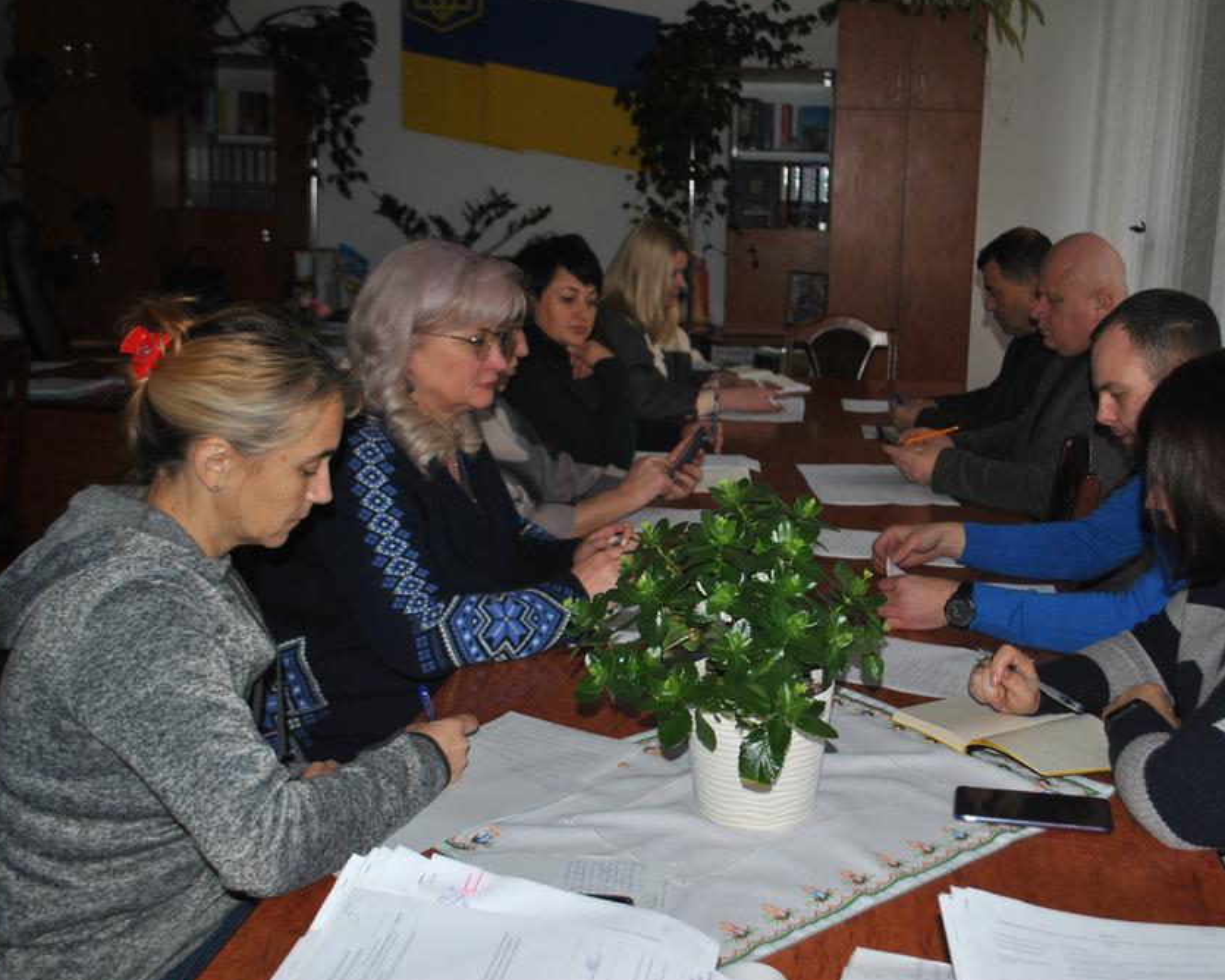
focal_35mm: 38
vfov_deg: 39.2
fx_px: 1378
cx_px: 711
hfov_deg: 47.8
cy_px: 495
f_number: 4
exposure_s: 1/60
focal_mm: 22
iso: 200
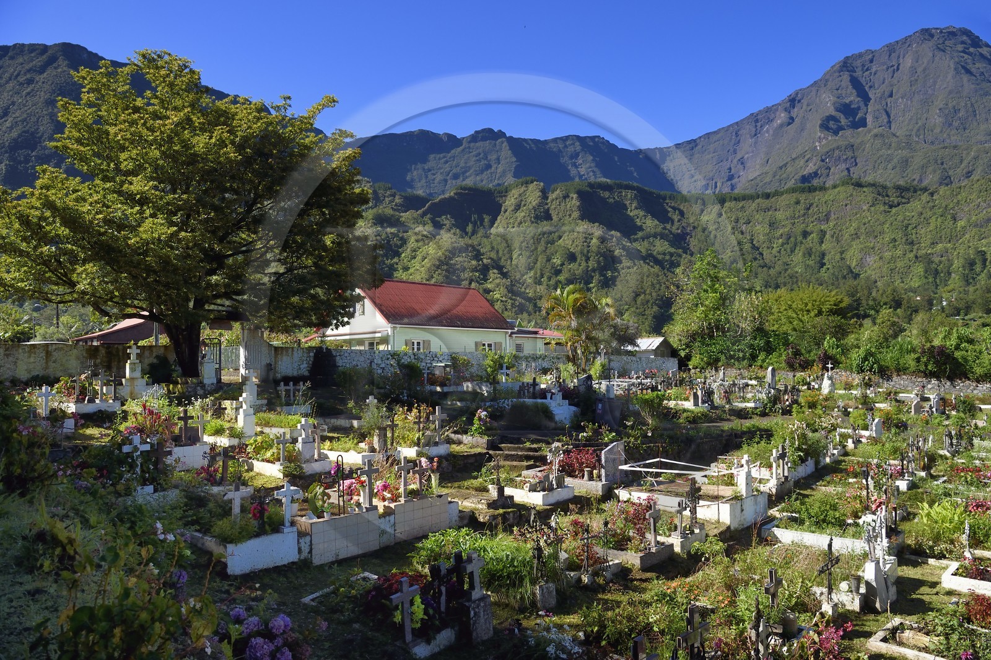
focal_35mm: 24
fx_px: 660
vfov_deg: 53.1
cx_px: 496
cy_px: 330
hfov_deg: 73.8
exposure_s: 1/250
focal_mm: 24
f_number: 10
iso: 200
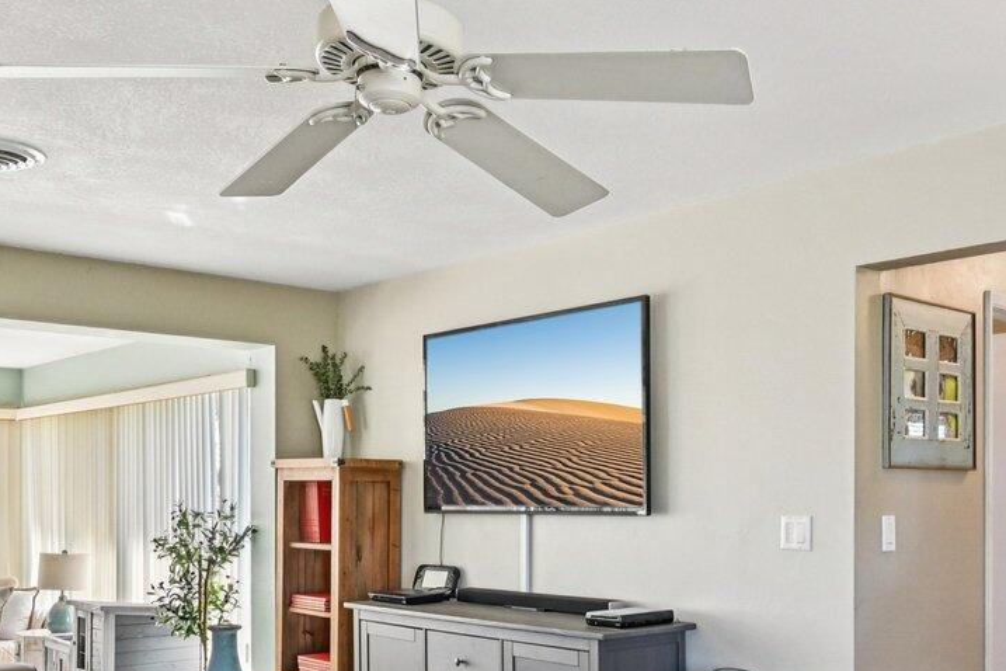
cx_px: 536
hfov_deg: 48.4
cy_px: 521
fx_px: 1118
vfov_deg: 32.6
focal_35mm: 40
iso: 2000
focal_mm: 14
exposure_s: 1/250
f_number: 8
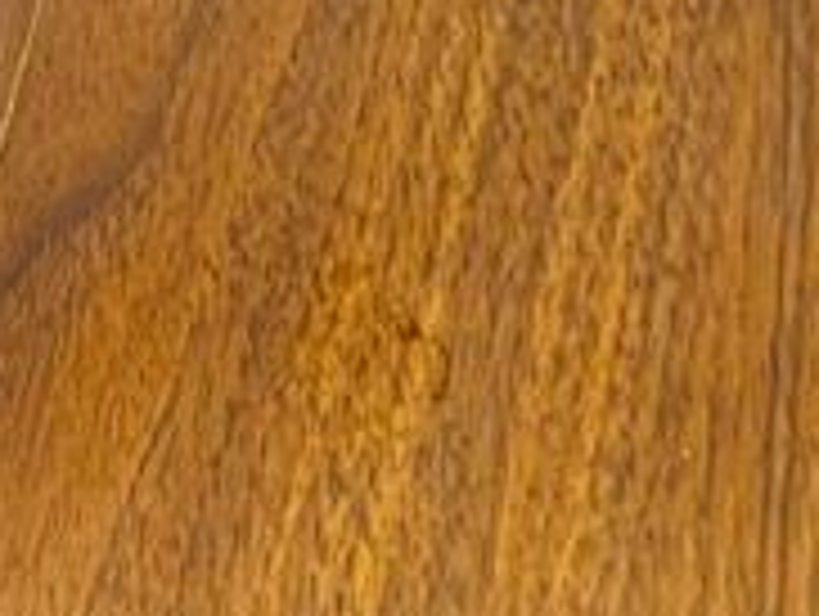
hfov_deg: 12.0
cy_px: 288
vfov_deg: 10.2
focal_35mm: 146
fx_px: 3459
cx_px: 1634
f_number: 1.5
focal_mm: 5.7
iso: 80
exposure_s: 1/50
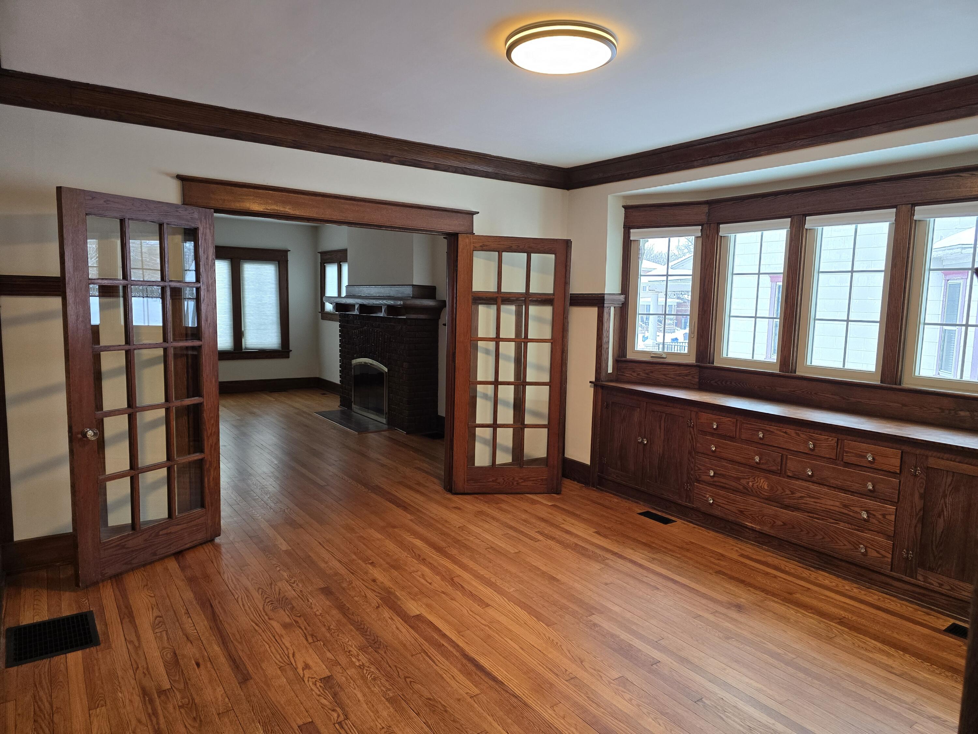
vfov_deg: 58.9
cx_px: 489
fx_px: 650
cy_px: 367
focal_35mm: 23
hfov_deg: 73.9
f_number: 1.7
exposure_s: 1/120
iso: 160
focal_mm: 6.3
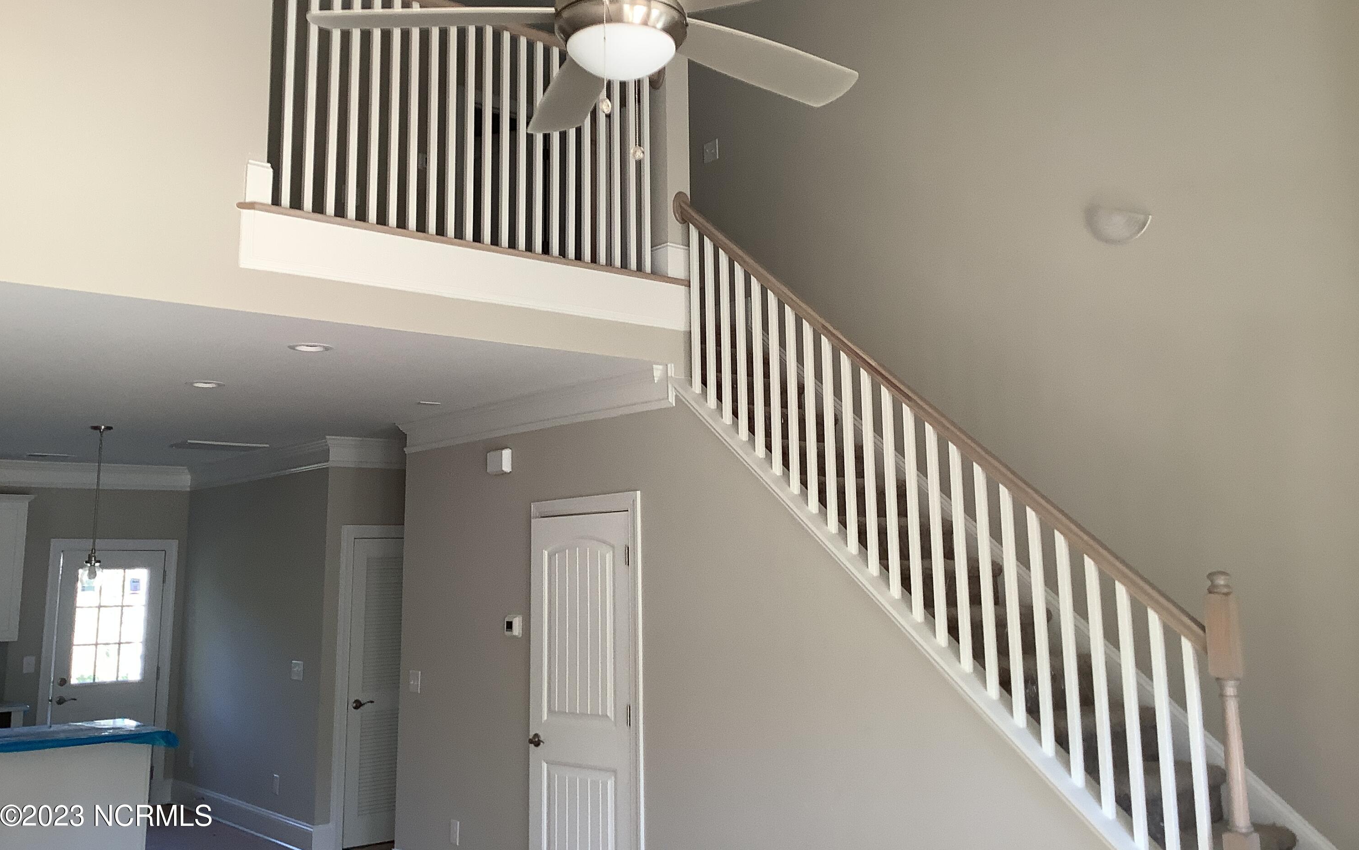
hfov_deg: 58.1
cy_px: 351
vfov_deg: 38.2
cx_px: 680
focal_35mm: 33
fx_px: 1222
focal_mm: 3.3
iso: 64
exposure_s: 1/50
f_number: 2.4
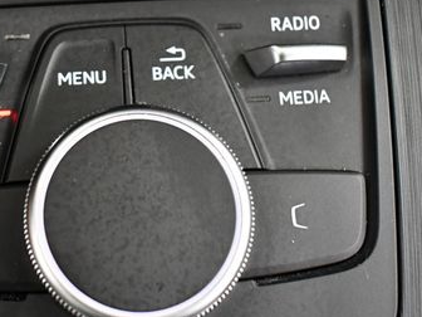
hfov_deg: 29.0
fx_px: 805
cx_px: 111
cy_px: 89
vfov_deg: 22.1
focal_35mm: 66
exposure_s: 1/100
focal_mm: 18
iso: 3200
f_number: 3.5
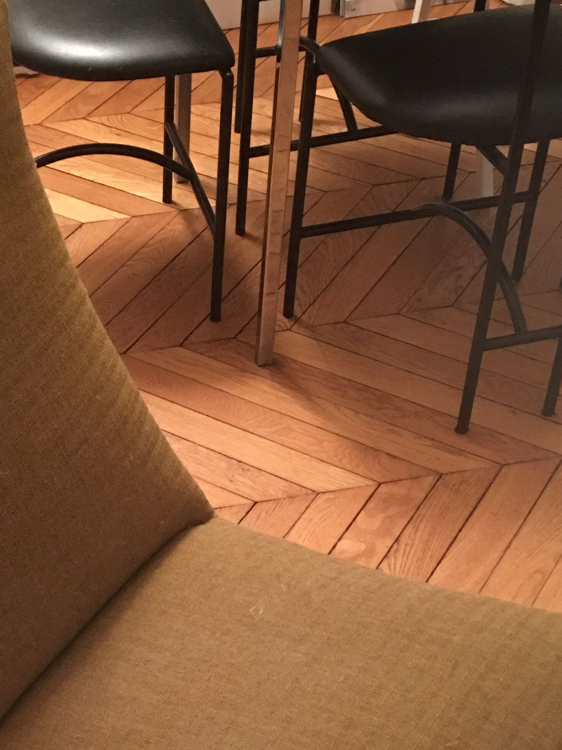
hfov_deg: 22.0
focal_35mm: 65
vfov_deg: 28.8
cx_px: 45
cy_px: 650
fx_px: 1407
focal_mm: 4.15
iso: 160
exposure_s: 1/8
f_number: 2.2
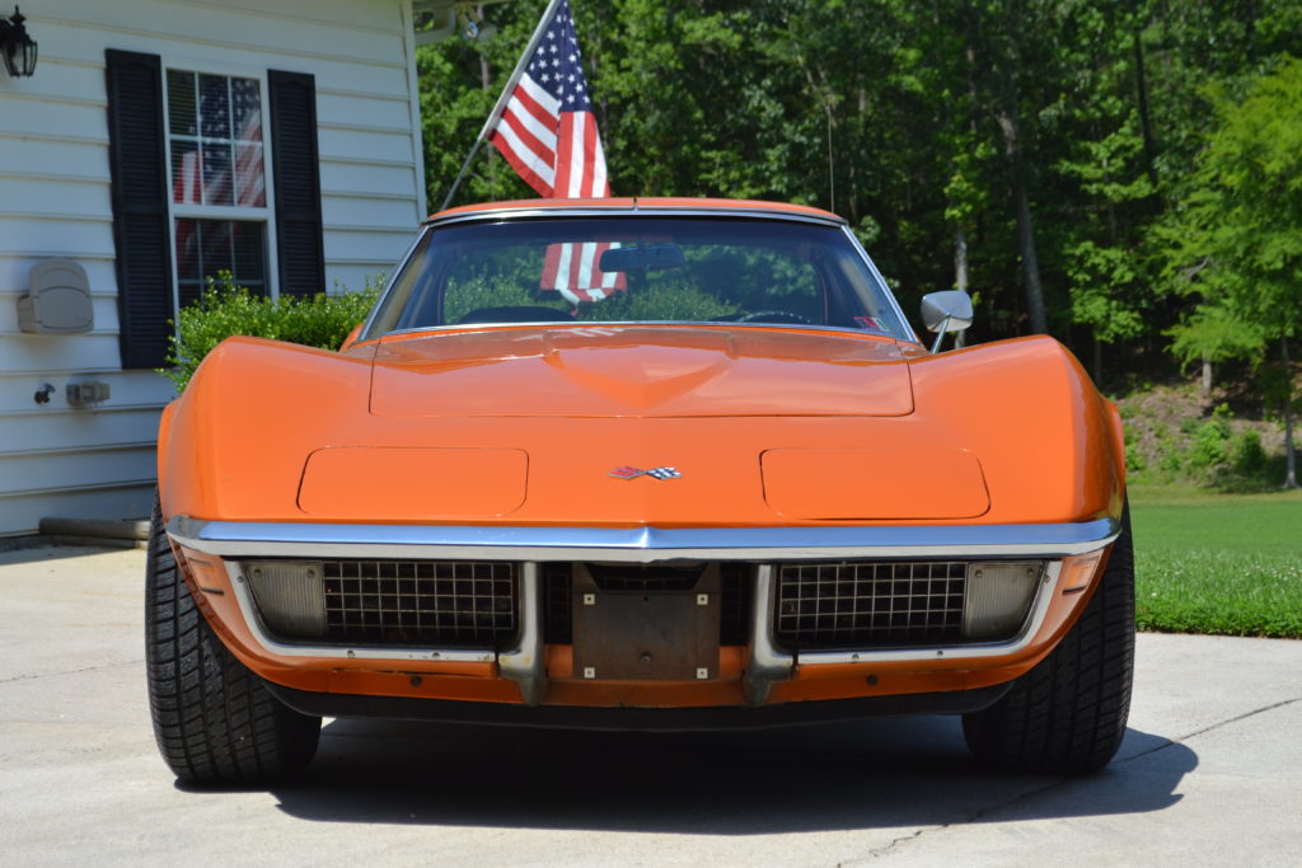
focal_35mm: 75
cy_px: 434
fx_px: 2713
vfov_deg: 18.2
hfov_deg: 27.0
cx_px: 651
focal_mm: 50
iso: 100
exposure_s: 1/320
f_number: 8
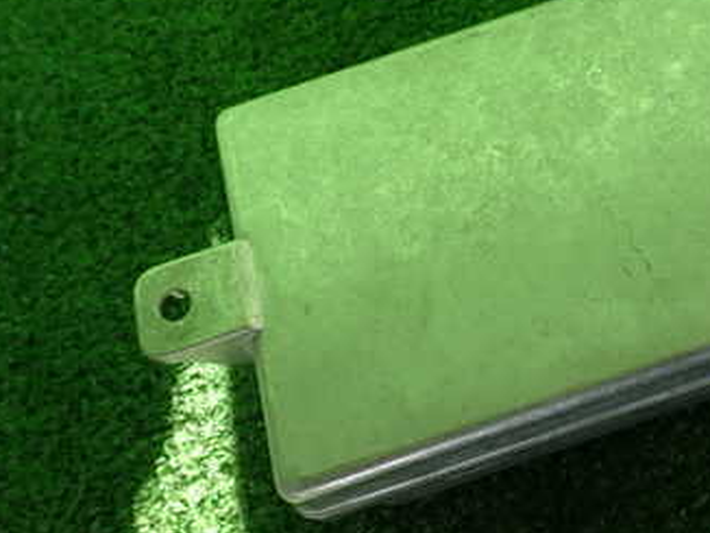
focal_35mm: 46
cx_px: 627
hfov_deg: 38.6
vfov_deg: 31.5
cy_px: 248
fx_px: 944
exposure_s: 1/200
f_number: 2.8
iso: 100
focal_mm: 4.5
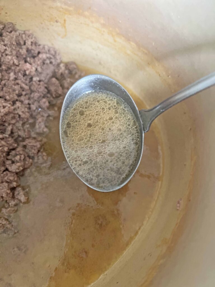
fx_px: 215
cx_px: 108
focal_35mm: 26
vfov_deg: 67.3
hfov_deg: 53.1
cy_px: 144
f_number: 1.5
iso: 500
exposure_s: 1/60
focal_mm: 5.7
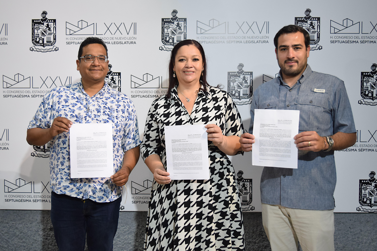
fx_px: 393
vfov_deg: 35.5
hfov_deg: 51.3
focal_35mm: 38
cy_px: 126
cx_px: 188
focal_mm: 25
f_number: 4
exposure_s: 1/80
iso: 1600
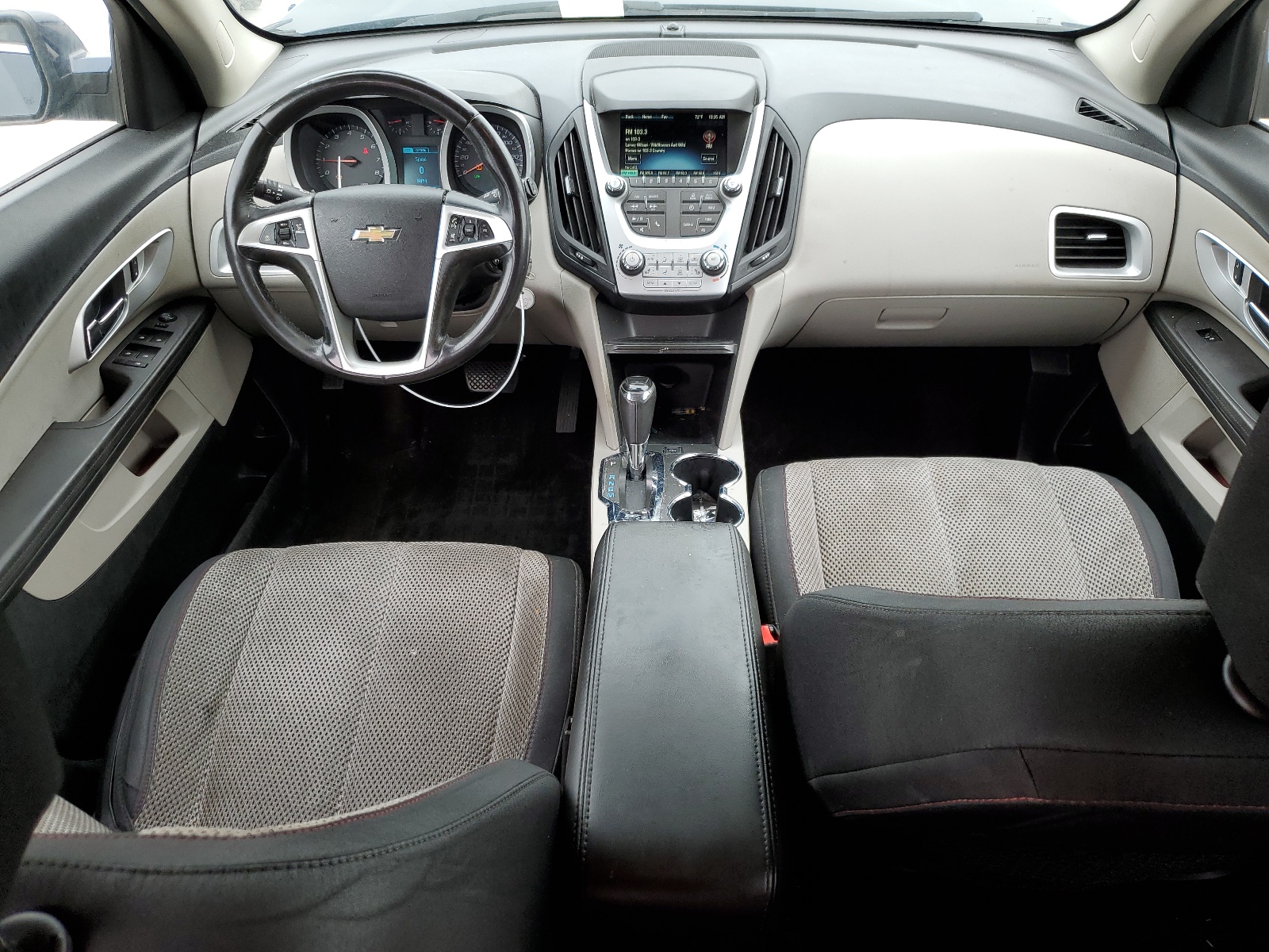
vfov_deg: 53.1
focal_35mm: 26
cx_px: 634
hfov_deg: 67.3
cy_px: 476
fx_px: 953
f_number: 1.5
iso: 50
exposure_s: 1/227
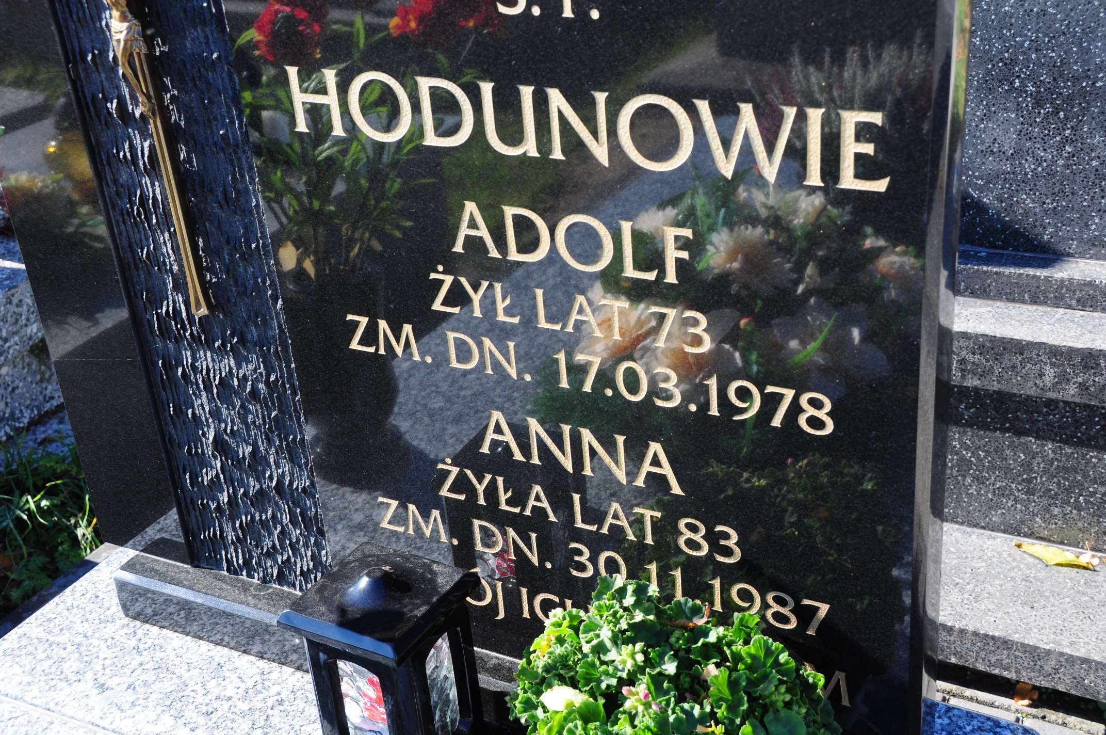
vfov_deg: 28.0
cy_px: 368
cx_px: 553
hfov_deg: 41.2
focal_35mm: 48
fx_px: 1473
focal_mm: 32
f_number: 7.1
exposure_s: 1/250
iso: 320
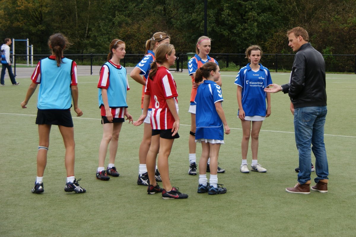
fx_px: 667
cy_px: 118
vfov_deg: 20.1
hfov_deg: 29.9
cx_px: 178
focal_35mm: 68
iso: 200
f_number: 5
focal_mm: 45
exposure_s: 1/320
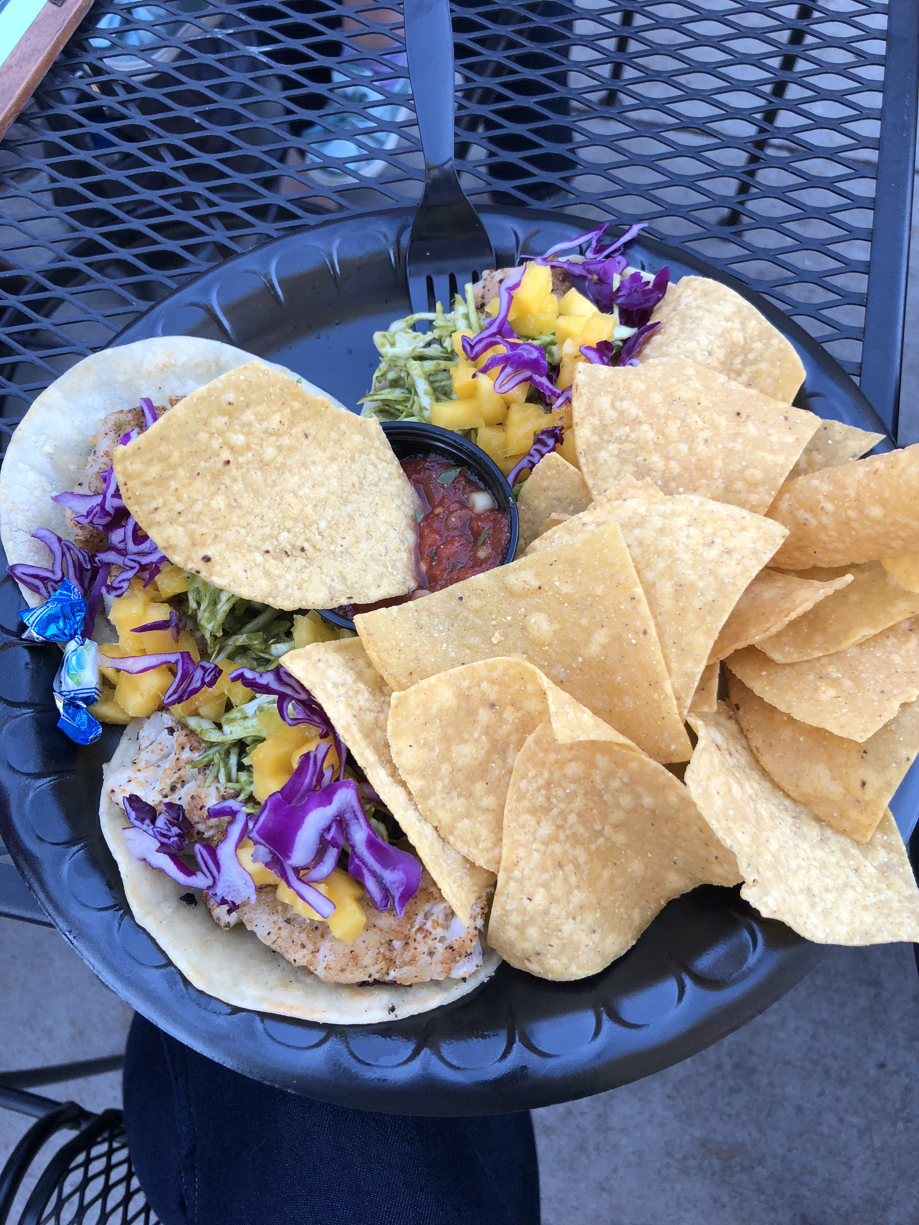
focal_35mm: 28
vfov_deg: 63.4
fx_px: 991
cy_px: 612
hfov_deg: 49.7
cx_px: 460
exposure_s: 1/120
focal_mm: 3.99
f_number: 1.8
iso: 50
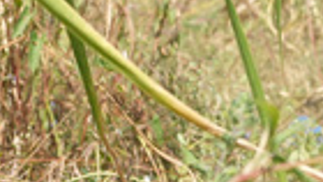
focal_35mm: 146
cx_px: 491
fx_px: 1251
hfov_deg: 13.8
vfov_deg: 8.3
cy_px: 105
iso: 320
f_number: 3.5
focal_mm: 19
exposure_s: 1/2500
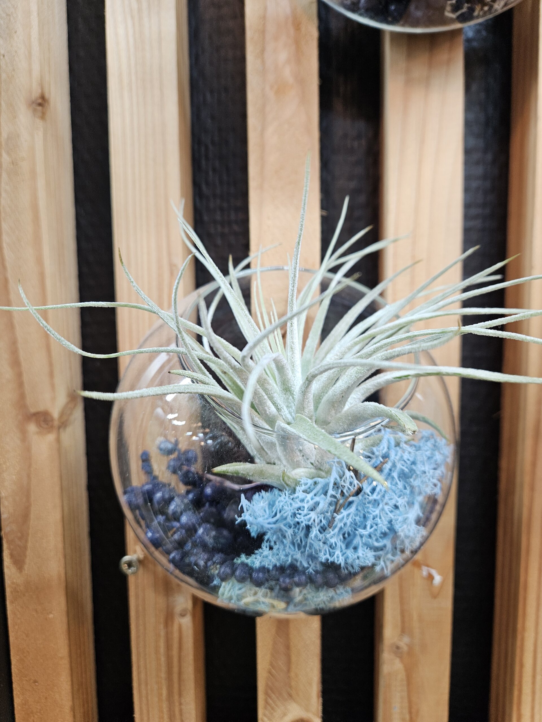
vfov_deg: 73.9
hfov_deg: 58.9
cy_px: 361
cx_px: 271
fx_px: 480
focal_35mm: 23
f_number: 1.8
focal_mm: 5.4
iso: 100
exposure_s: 1/100
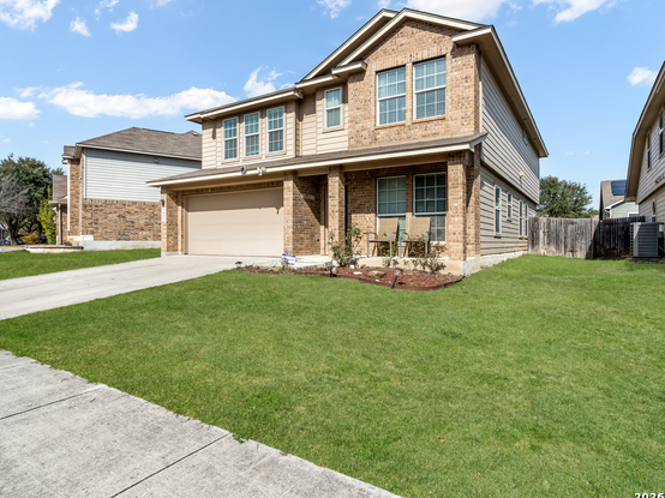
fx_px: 384
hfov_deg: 81.7
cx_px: 346
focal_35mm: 20
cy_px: 248
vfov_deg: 65.9
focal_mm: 18
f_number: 8
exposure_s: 1/80
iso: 100
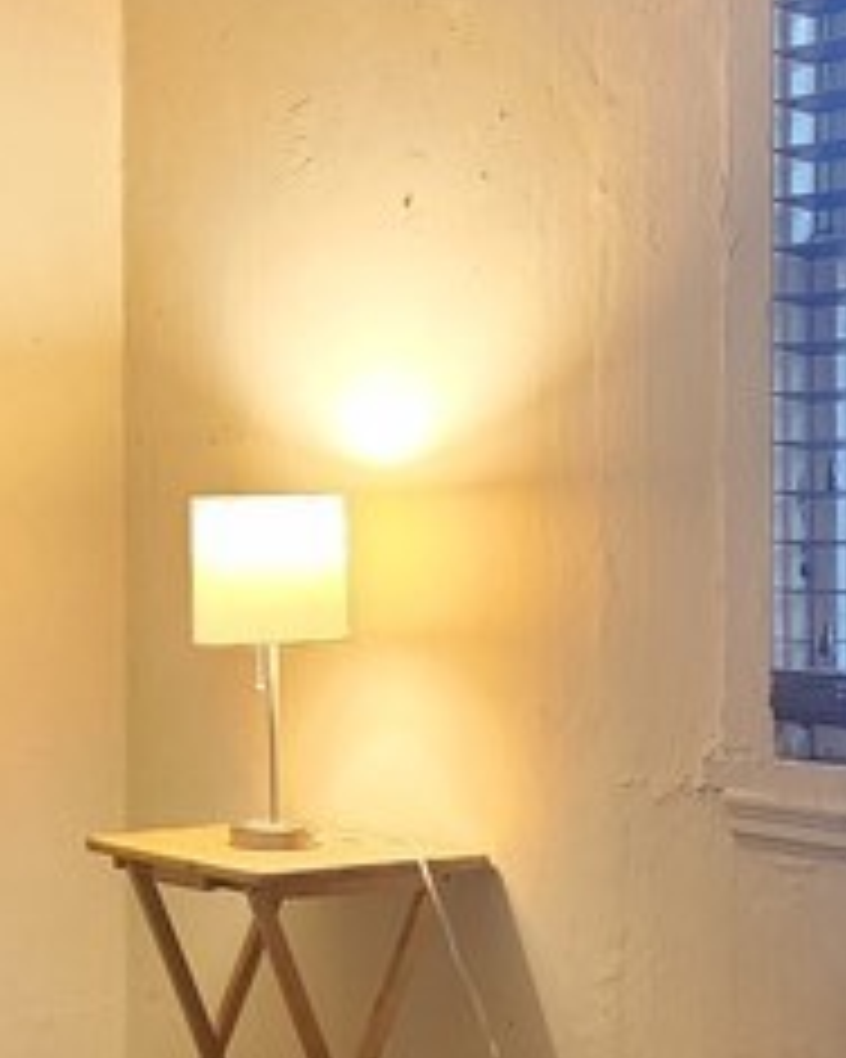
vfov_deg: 19.6
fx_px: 3067
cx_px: 234
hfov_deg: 15.6
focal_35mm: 98
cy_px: 518
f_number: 1.8
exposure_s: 1/40
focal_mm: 6.4
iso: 640
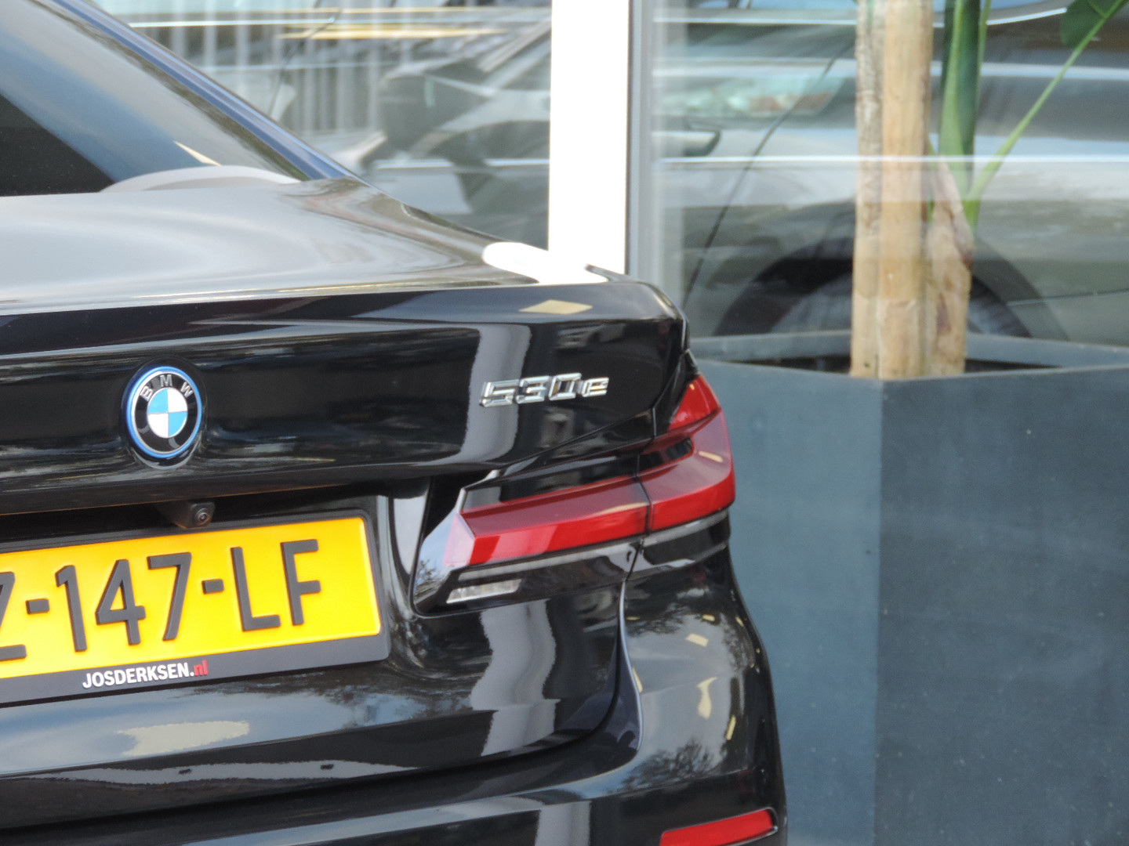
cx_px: 564
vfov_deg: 7.4
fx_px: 6523
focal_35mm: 200
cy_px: 423
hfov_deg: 9.9
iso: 400
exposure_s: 1/50
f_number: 4.6
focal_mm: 35.6
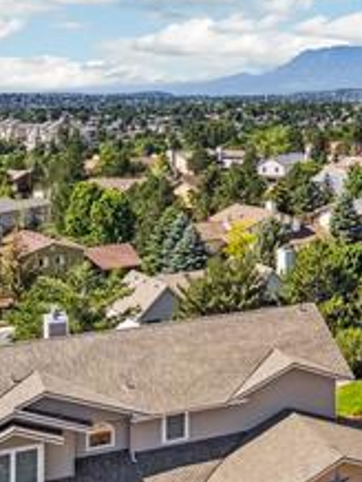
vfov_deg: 31.1
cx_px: 596
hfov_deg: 19.5
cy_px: 263
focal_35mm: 62
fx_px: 863
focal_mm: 8.38
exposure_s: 1/2000
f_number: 2.8
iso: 120
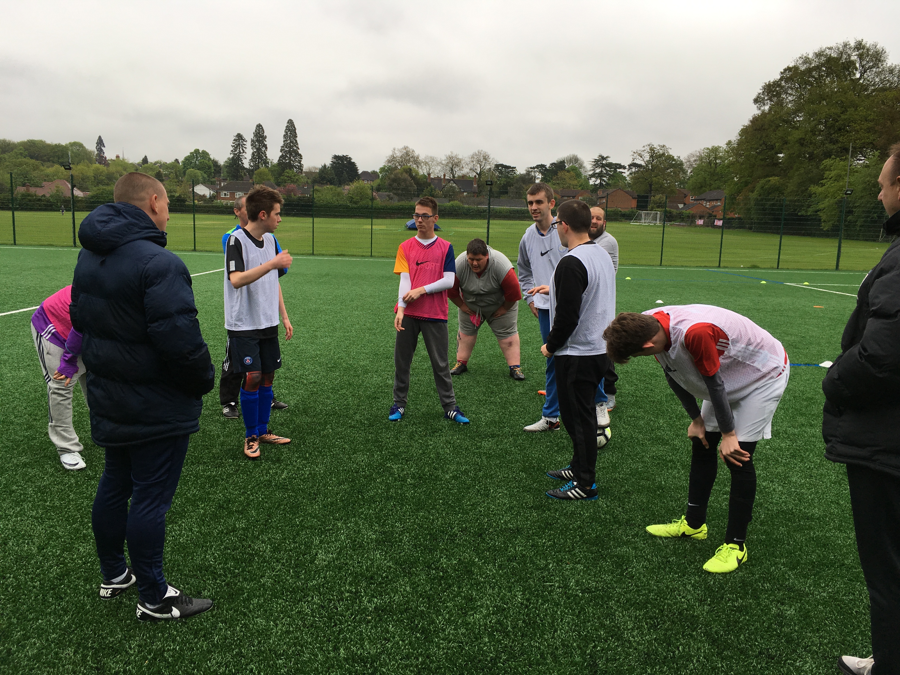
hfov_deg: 61.7
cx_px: 450
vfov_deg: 48.2
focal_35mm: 29
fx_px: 754
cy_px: 338
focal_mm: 4.15
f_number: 2.2
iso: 25
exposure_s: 1/201
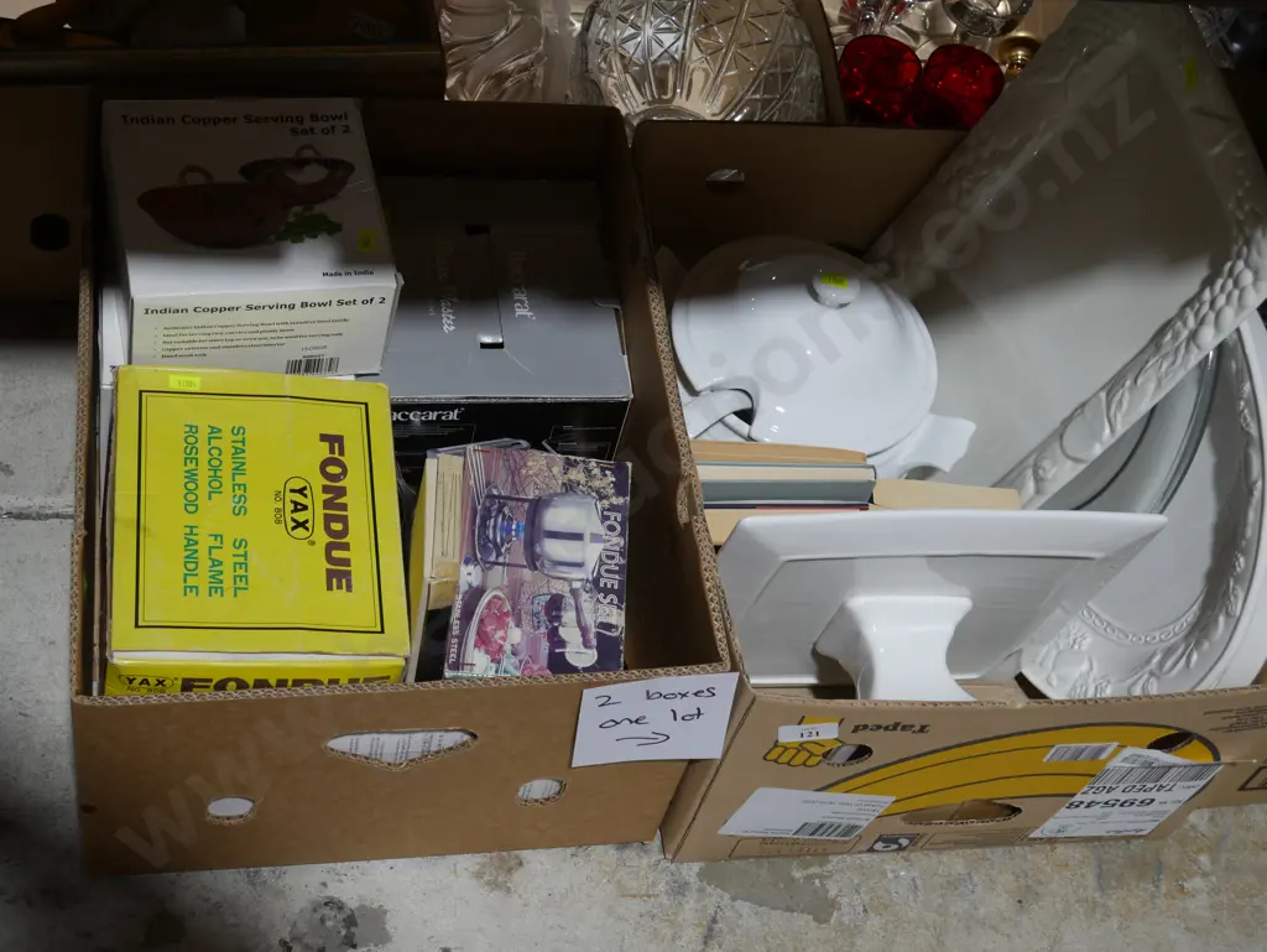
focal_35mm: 52
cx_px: 634
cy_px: 476
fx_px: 1904
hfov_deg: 36.8
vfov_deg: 28.1
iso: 320
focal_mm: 26
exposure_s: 1/60
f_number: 5.3
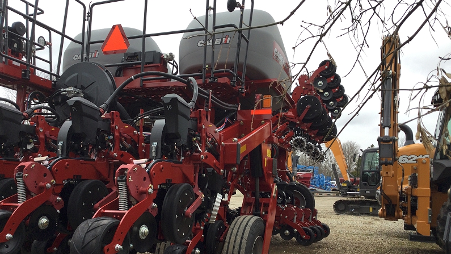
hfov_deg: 58.0
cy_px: 164
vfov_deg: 34.4
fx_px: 407
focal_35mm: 34
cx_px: 225
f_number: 2.4
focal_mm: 3.3
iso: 25
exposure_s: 1/288
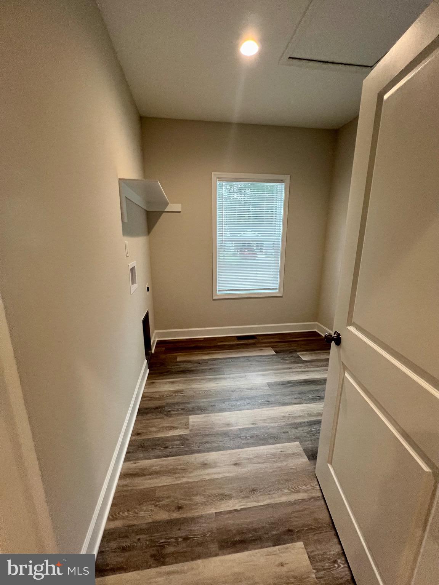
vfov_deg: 106.2
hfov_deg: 89.9
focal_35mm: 13
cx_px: 220
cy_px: 292
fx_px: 220
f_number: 1.8
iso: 200
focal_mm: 1.57
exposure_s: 1/120
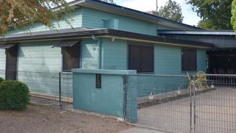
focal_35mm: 46
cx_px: 100
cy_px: 39
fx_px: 288
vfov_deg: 25.8
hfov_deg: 44.4
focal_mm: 20
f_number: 5
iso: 100
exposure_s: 1/250
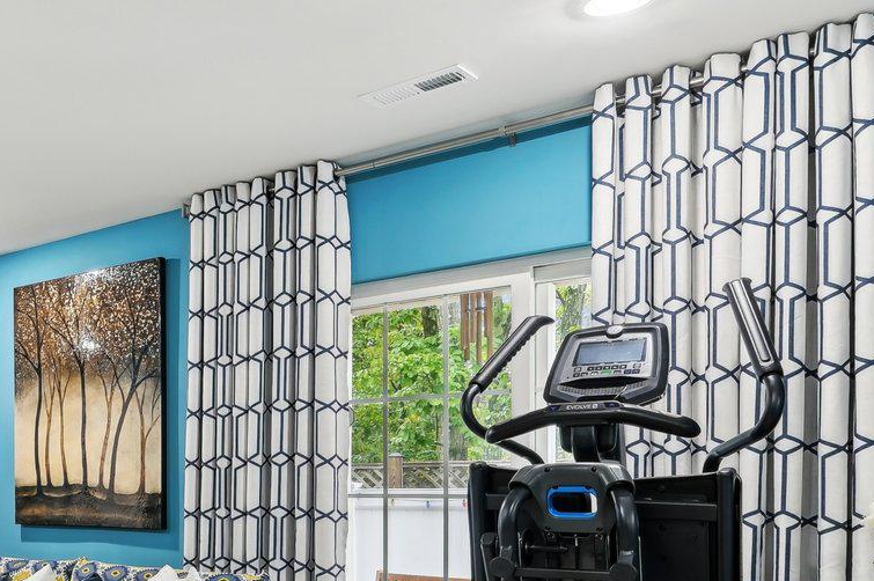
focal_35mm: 38
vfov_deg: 33.6
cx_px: -39
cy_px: 491
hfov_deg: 42.3
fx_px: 922
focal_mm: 14
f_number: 8
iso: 400
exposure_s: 1/13
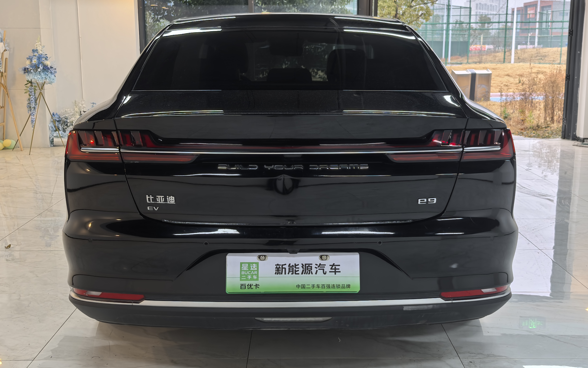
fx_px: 753
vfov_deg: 27.4
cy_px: 203
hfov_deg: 42.6
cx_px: 294
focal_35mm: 47
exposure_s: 1/100
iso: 100
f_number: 1.4
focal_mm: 6.98
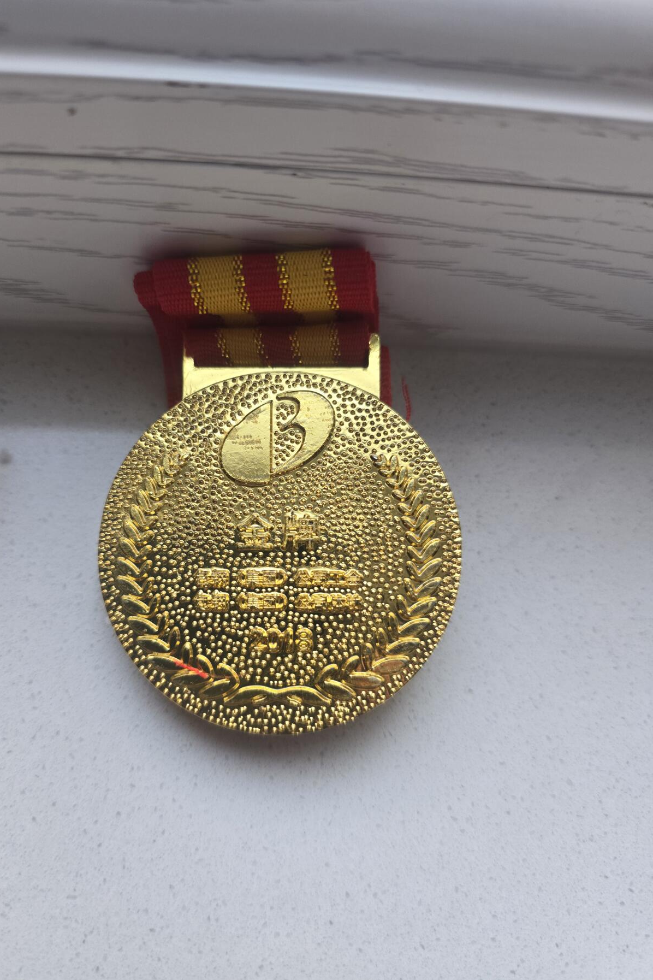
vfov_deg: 73.7
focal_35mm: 24
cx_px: 288
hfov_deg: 53.0
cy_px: 491
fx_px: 653
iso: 160
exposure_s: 1/67
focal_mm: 6.3
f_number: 1.7
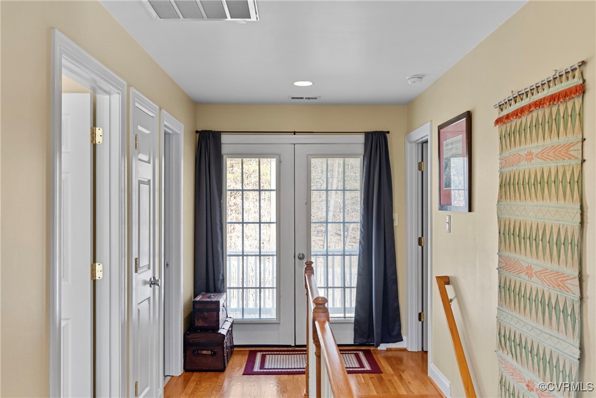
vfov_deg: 41.1
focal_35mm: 32
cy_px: 199
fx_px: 530
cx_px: 298
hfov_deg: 58.7
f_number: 8
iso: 800
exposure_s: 1/15
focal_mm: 32
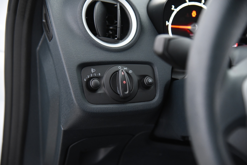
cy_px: 82
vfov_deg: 19.5
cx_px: 124
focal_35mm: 70
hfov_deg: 28.8
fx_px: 480
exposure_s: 1/20
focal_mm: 70
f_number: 4
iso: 4000
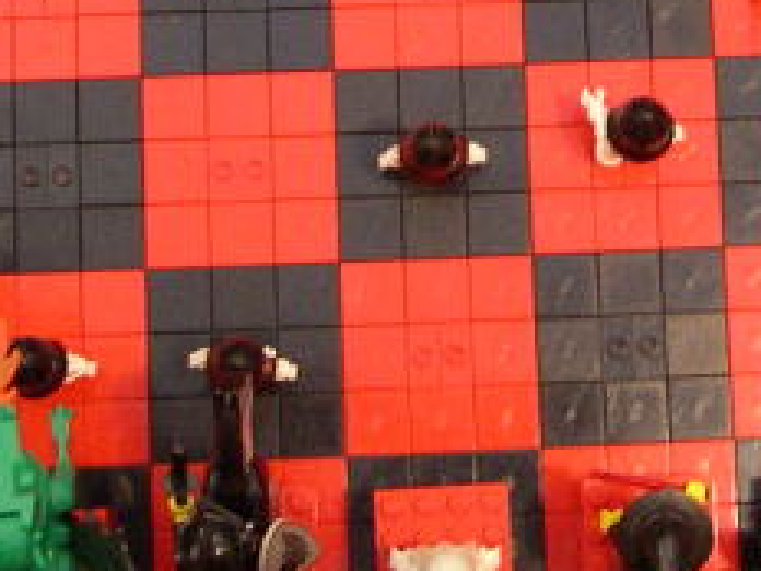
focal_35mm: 131
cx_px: 709
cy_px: -89
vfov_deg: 11.1
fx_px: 2880
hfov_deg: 14.9
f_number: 2.8
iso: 400
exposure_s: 1/25.4
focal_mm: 8
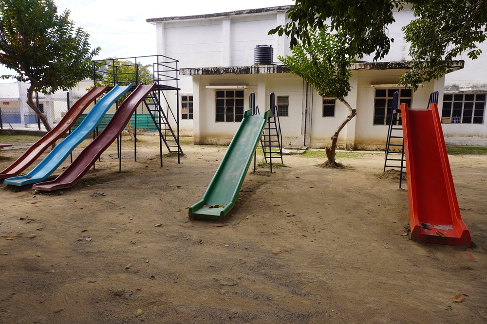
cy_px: 162
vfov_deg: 53.1
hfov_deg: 73.8
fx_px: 325
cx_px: 244
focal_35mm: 24
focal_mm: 16
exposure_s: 1/80
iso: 100
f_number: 9
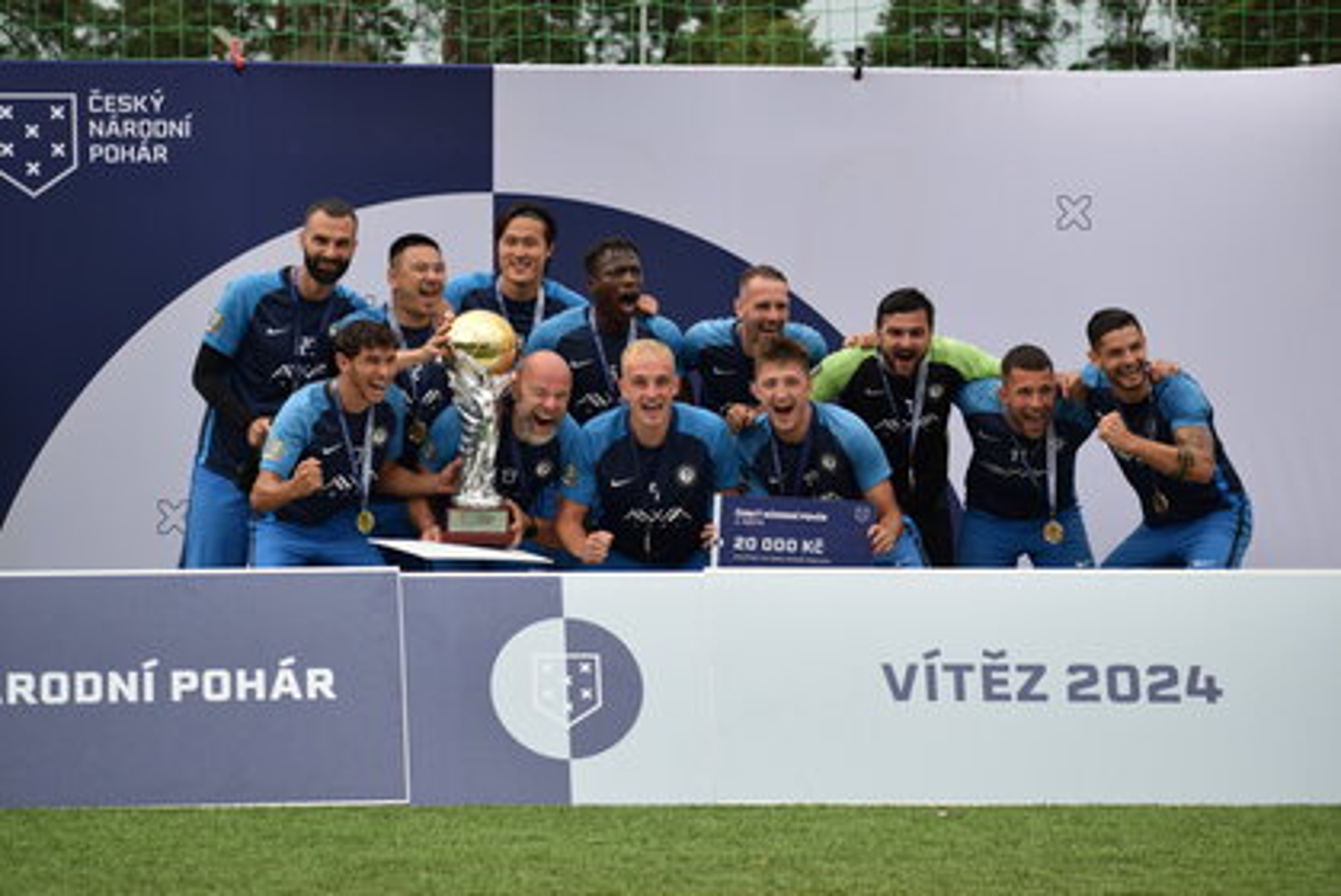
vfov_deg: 9.3
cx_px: 670
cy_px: 448
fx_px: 5479
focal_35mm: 147
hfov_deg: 14.0
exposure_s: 1/640
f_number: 4.8
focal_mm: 98
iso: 800
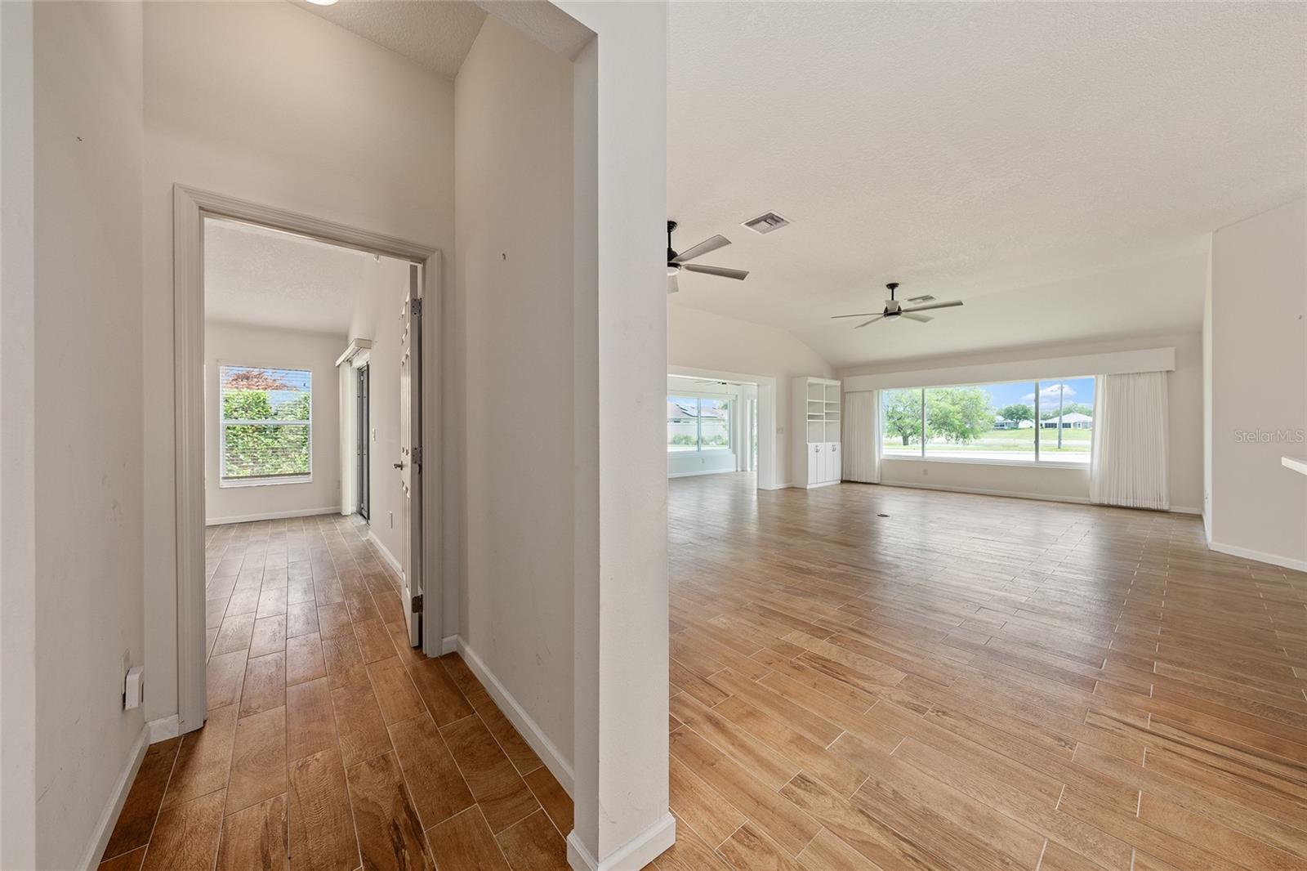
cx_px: 654
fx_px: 436
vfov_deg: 90.0
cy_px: 436
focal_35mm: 12
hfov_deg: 112.6
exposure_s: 1/10
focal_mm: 12
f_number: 7.1
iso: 200
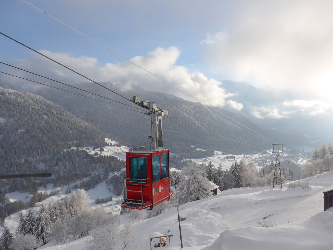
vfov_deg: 48.2
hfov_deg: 61.7
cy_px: 125
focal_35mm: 29
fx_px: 279
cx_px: 166
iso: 80
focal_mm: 6
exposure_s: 1/1600
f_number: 2.8
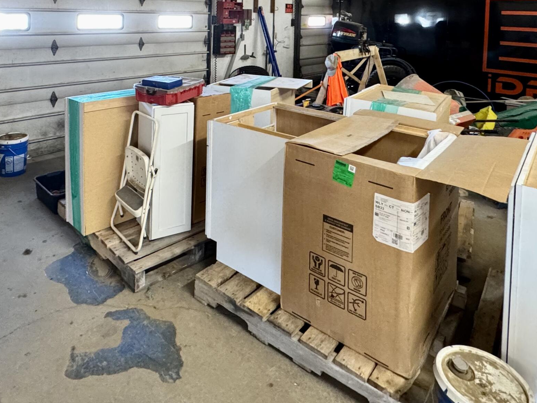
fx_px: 419
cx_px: 216
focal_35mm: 27
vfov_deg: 45.4
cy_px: 23
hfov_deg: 64.7
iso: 640
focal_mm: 2.22
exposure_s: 1/60
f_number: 2.2
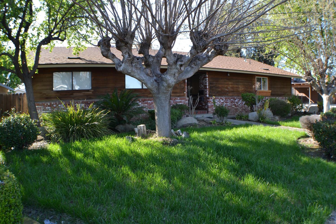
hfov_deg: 49.6
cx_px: 168
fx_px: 364
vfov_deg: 34.2
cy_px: 112
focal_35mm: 39
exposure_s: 1/125
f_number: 5.6
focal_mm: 26
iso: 160
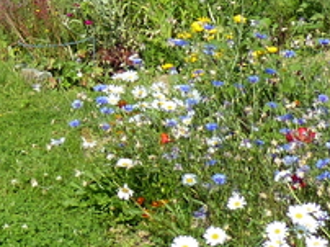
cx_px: -142
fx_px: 1209
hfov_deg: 14.6
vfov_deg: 11.5
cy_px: -18
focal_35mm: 127
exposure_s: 1/640
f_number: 4
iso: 100
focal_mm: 4.5
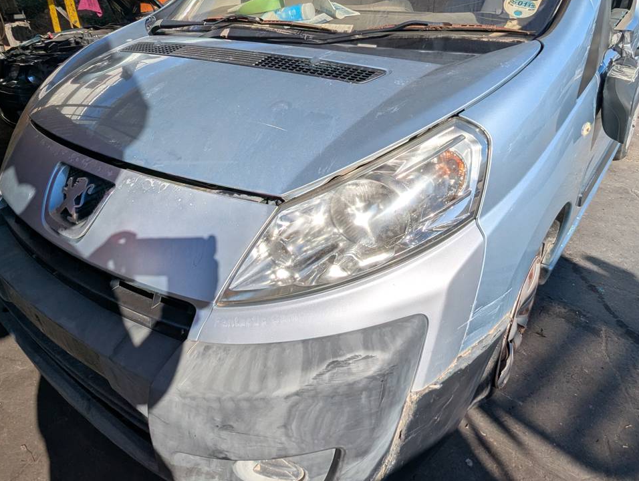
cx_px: 355
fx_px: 444
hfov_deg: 71.3
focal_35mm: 24
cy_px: 202
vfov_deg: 56.7
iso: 52
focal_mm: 2.35
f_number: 2.2
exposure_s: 1/4902
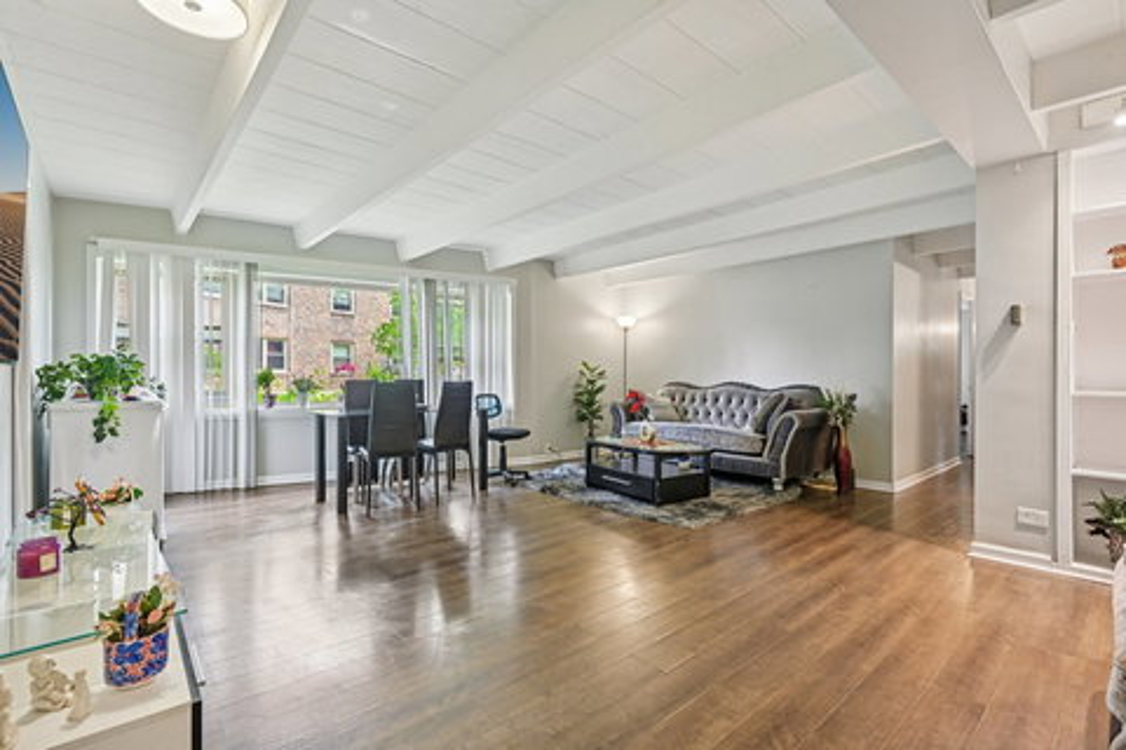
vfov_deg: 72.1
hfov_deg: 95.0
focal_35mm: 16
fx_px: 516
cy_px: 375
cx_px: 563
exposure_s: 1/8
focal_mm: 16.5
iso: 800
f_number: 8
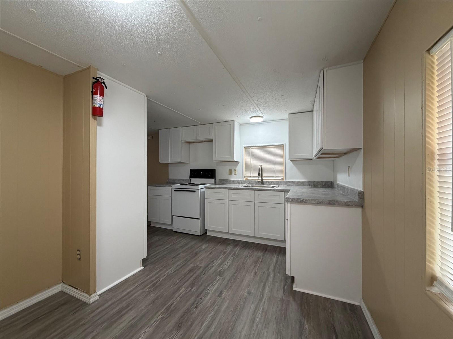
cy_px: 170
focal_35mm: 14
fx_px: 183
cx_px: 226
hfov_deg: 102.1
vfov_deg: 85.7
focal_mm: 2.22
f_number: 2.2
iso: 250
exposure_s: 1/120
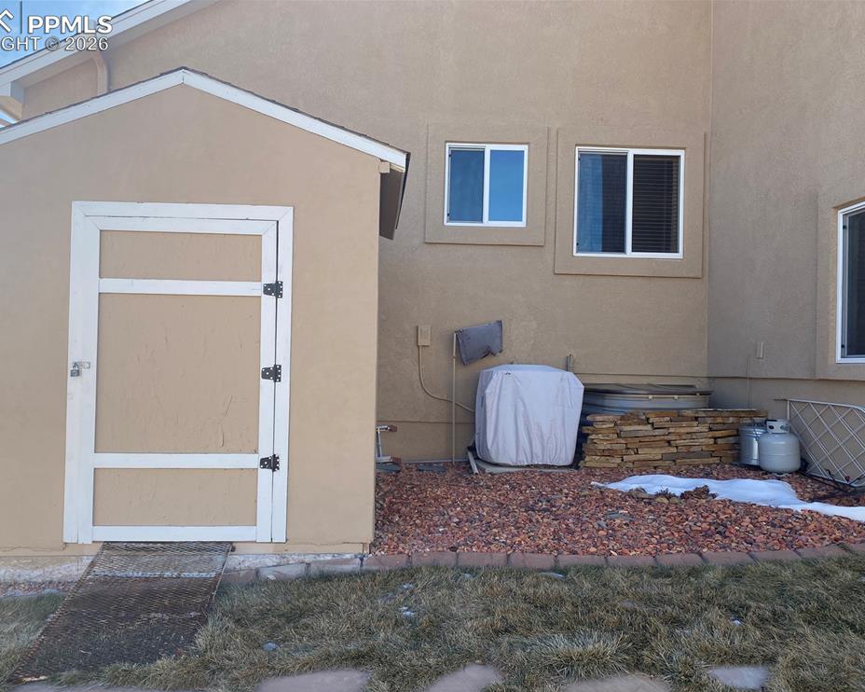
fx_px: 717
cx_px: 403
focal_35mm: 28
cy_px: 357
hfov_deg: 62.2
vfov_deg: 51.5
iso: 32
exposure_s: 1/724
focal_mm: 4.25
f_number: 1.8
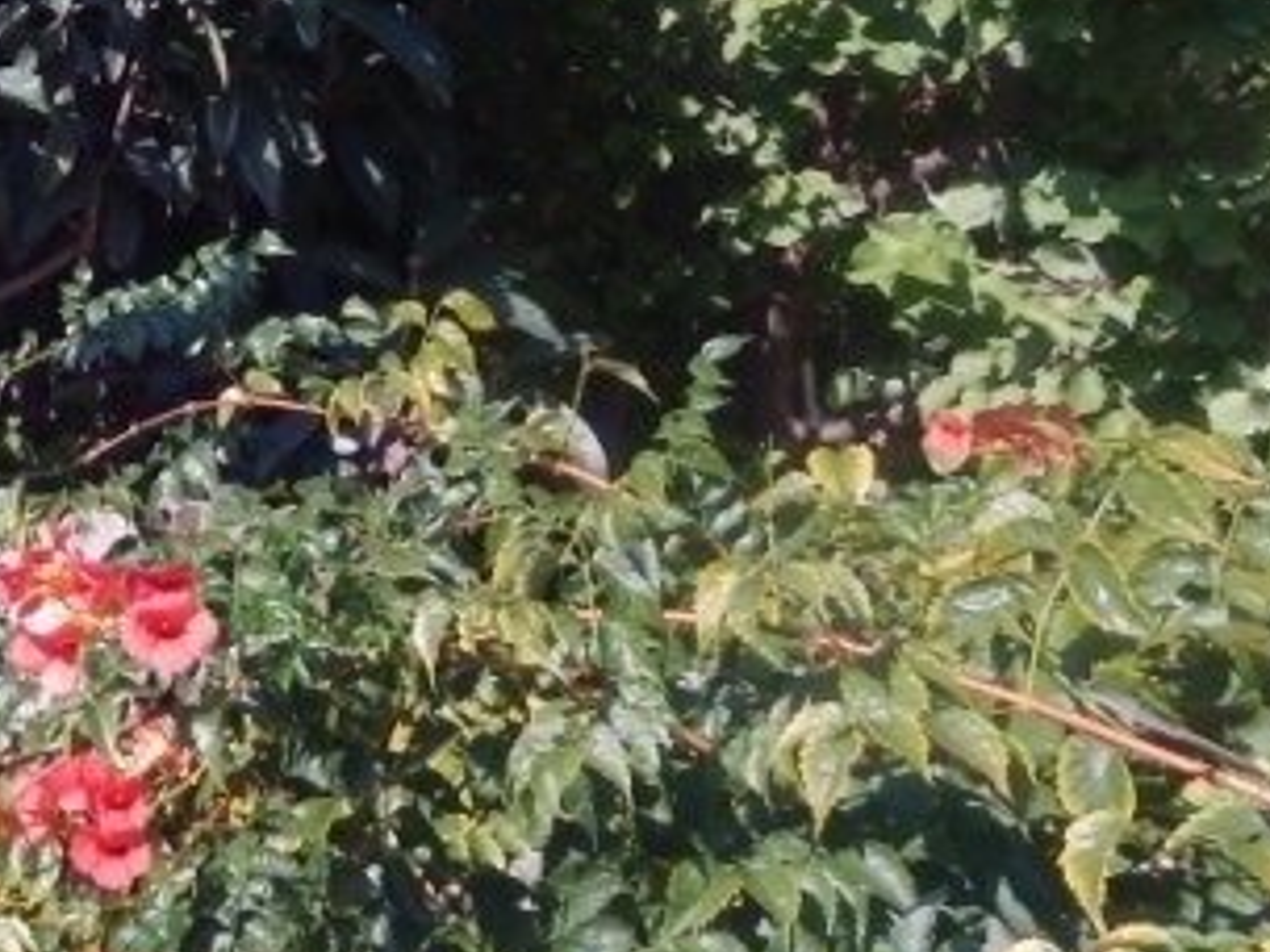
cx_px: -505
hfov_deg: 22.6
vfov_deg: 19.0
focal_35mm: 74
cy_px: -125
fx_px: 2715
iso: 125
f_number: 3
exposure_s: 1/1500
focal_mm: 4
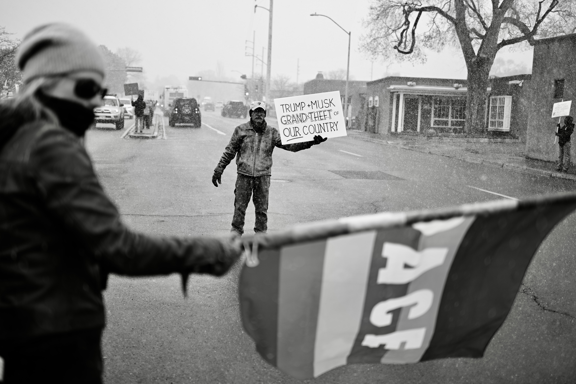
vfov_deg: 30.5
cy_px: 196
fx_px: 704
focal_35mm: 44
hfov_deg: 44.5
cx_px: 287
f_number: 2
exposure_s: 1/2000
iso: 100
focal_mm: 40
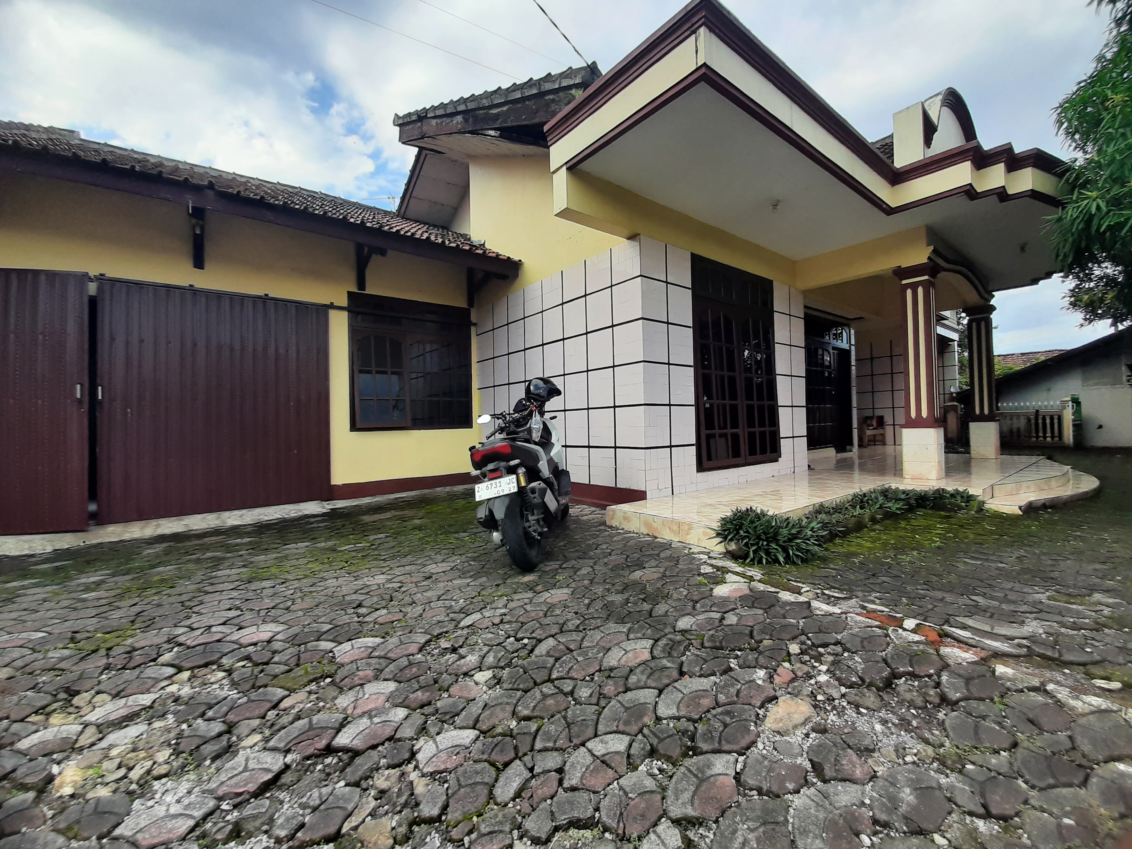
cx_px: 566
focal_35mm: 13
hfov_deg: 106.2
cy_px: 424
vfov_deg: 89.9
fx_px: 425
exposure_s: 1/445
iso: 40
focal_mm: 1.42
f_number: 2.2
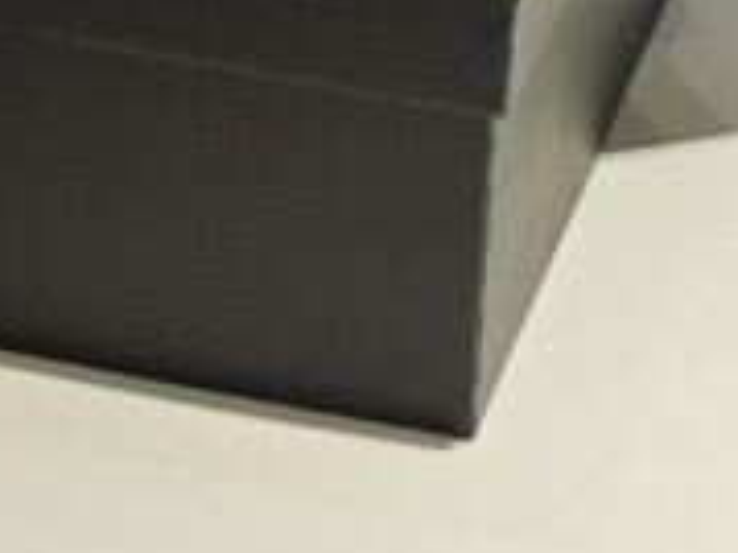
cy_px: -310
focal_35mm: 268
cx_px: -41
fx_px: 5710
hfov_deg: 7.4
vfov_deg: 5.5
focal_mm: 10.1
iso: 200
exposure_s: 1/100
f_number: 2
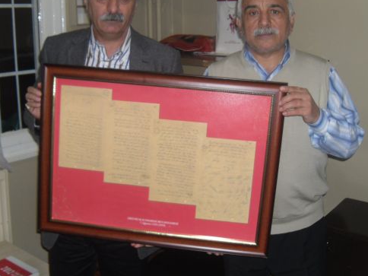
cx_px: 169
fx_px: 478
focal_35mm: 45
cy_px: 100
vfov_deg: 32.0
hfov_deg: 42.0
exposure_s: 1/45
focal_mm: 6
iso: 160
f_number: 2.8
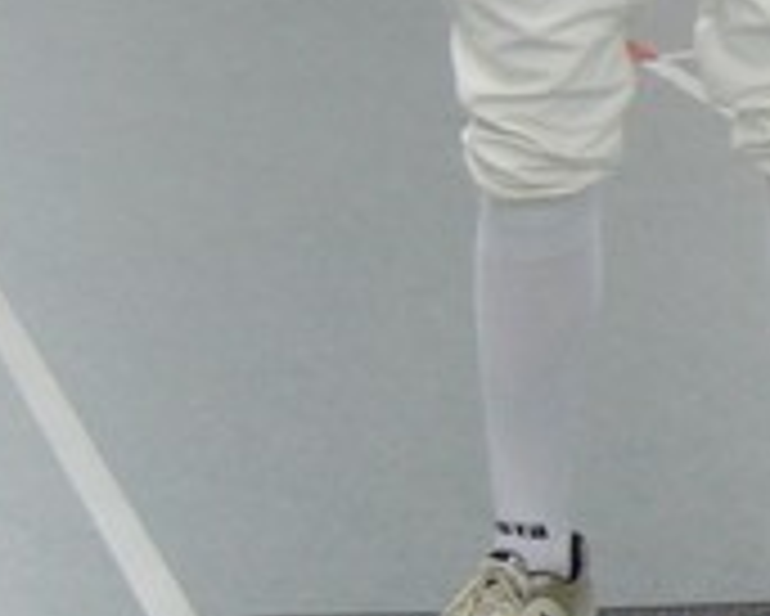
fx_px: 3740
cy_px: -265
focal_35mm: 164
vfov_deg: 9.2
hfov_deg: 10.4
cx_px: 1738
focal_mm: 6
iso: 100
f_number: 2.8
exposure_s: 1/40
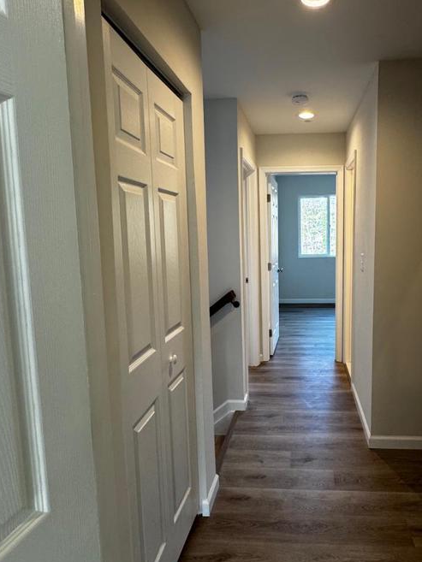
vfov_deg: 73.9
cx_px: 282
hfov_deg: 57.6
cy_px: 269
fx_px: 374
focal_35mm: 23
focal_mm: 2.22
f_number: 2.2
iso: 200
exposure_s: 1/120
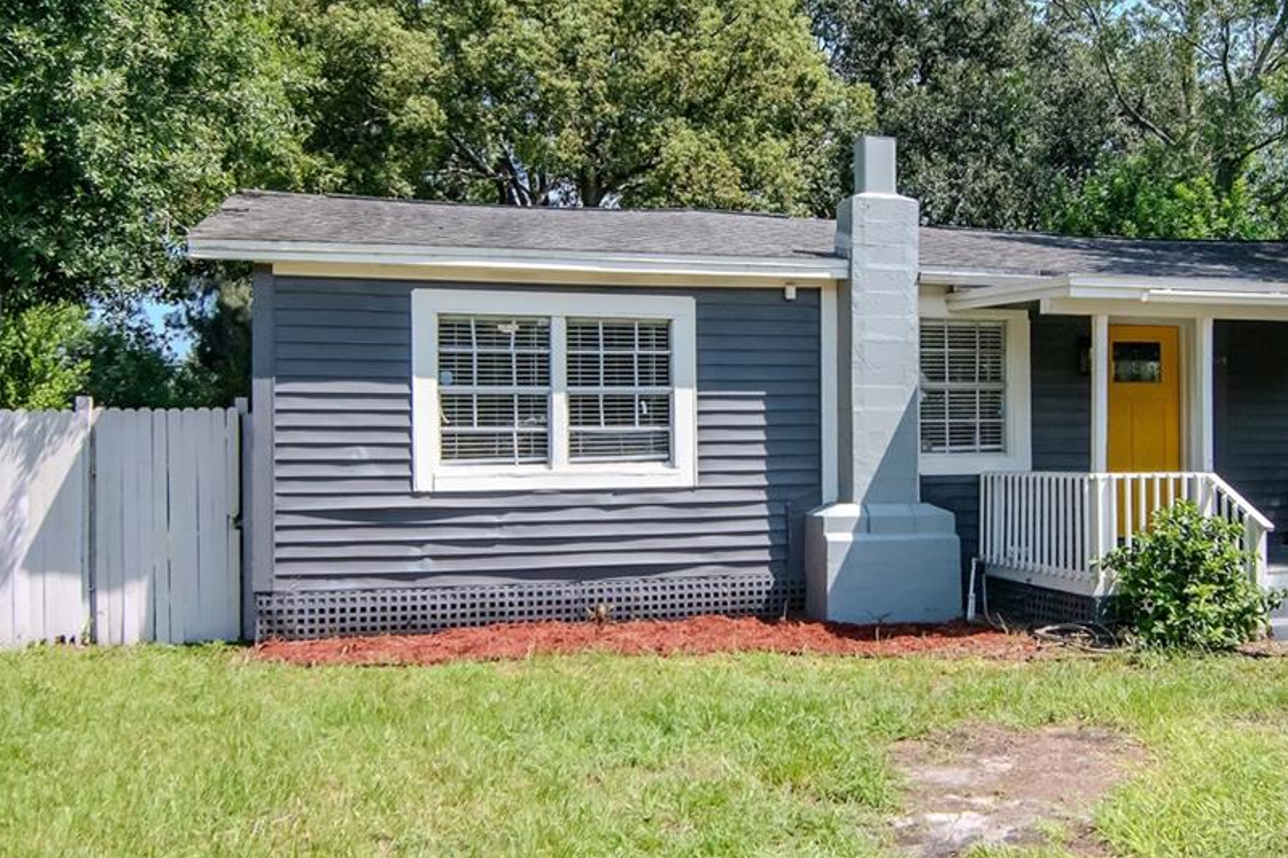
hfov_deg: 56.8
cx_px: 766
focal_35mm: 33
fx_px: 1180
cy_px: 462
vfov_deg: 39.9
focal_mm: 11
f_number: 7.1
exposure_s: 1/2500
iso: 1250
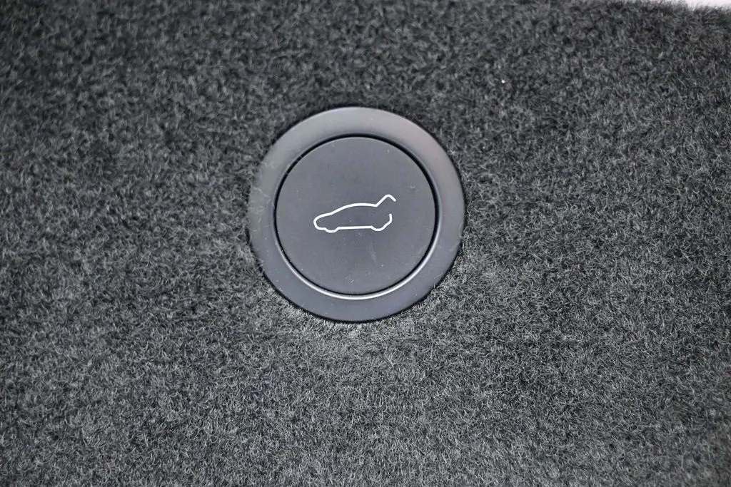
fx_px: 762
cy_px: 244
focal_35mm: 38
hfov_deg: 51.3
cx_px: 366
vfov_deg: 35.5
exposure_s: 1/60
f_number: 4.2
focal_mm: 25
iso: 4500
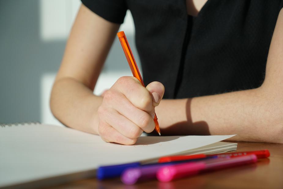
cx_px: 142
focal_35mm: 70
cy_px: 94
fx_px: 550
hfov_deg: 28.8
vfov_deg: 19.5
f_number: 4.5
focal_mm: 70
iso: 1250
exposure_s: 1/6400
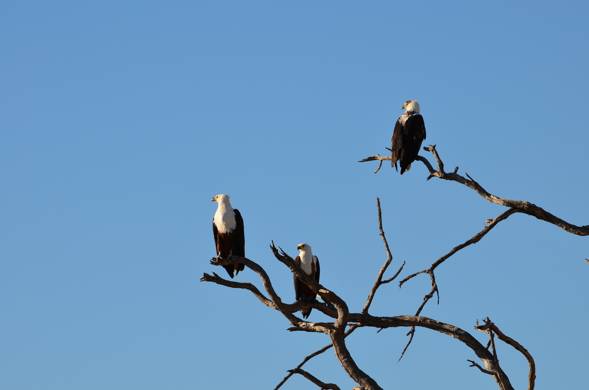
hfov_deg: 4.6
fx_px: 7348
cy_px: 195
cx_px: 294
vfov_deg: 3.0
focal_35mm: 450
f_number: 13
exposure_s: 1/200
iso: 100
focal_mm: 300
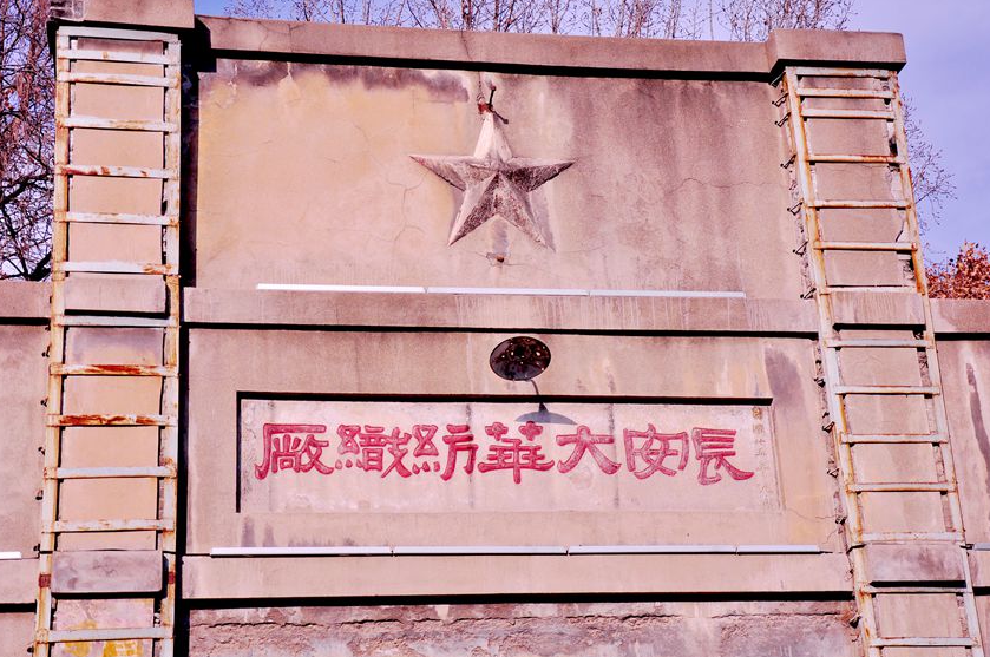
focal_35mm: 67
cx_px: 510
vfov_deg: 20.3
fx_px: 1840
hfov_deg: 30.1
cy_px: 344
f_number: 4.5
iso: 200
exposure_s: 1/2500
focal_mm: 38
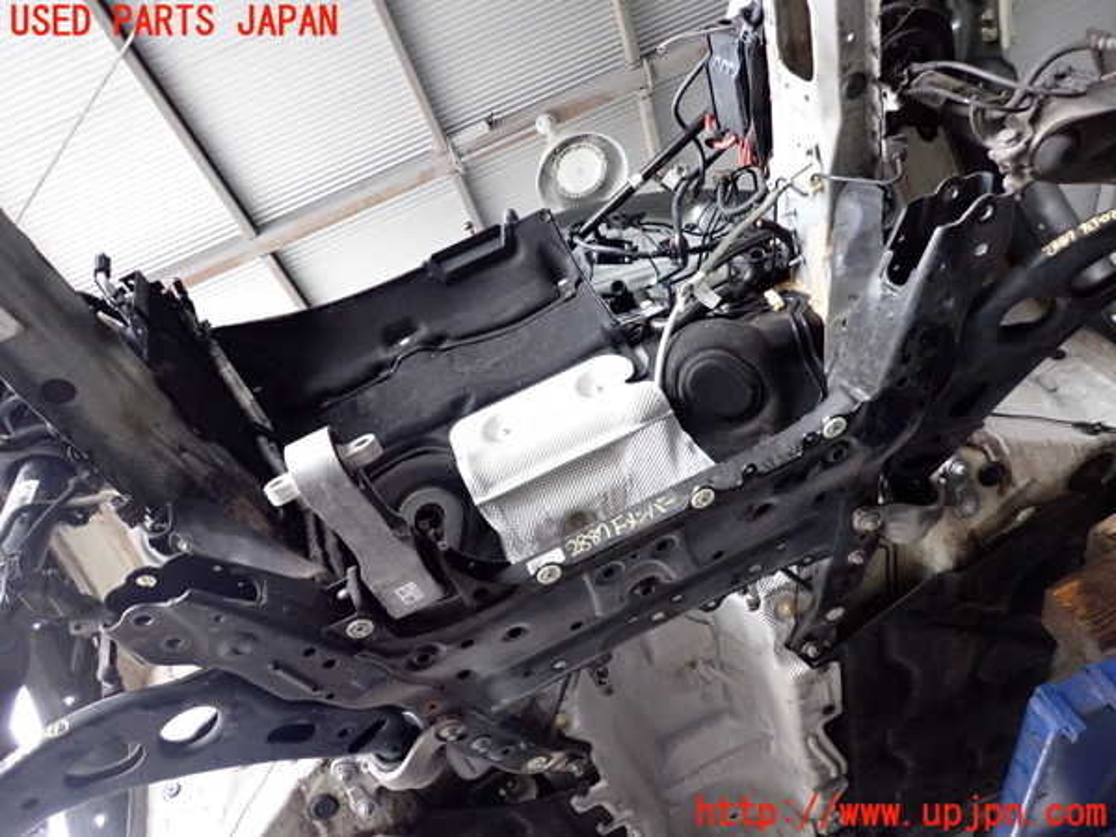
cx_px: 558
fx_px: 806
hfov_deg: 69.4
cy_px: 418
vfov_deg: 54.9
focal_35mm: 25
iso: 800
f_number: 2
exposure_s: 1/125
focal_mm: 4.5
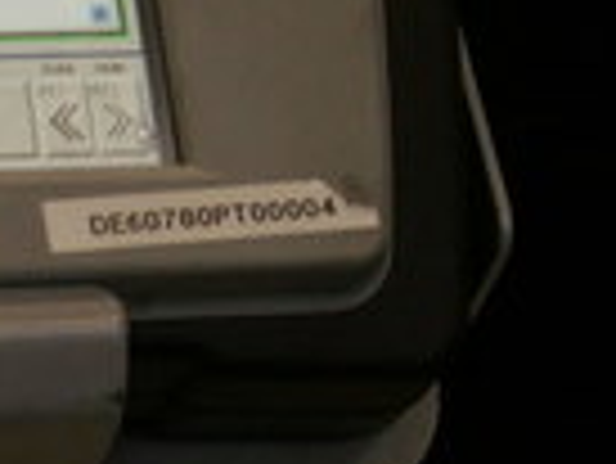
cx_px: -398
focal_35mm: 452
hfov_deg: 4.3
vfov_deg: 3.3
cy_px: -117
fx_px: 8050
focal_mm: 18.88
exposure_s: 1/40
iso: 64
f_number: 4
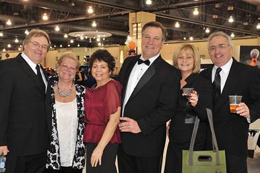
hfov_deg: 37.5
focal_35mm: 53
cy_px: 110
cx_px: 124
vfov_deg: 25.4
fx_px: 382
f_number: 5.6
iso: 1250
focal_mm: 38
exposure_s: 1/125
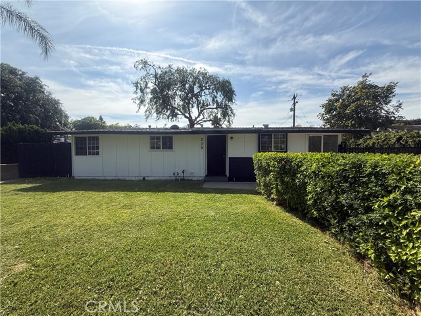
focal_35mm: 14
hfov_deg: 102.1
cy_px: 158
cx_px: 210
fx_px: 170
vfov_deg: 85.7
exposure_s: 1/2841
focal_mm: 2.22
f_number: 2.2
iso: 64
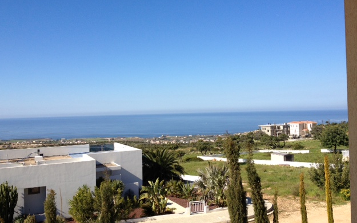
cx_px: 178
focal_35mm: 38
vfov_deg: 33.6
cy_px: 104
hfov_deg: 51.5
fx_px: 370
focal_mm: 4.28
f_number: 2.4
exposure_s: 1/1842
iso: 64
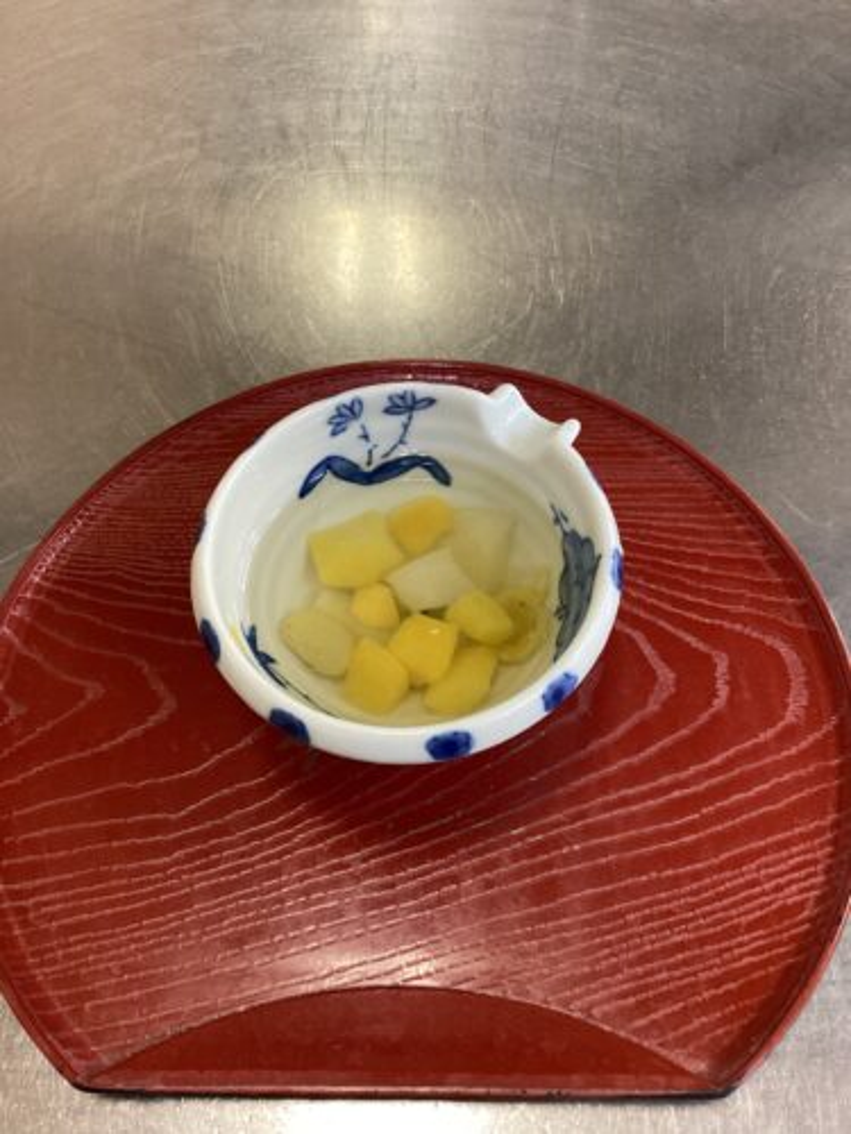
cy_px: 567
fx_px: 1016
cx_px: 426
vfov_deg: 58.4
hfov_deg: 45.4
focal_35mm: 31
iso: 250
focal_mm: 3.3
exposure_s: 1/60
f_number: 2.4
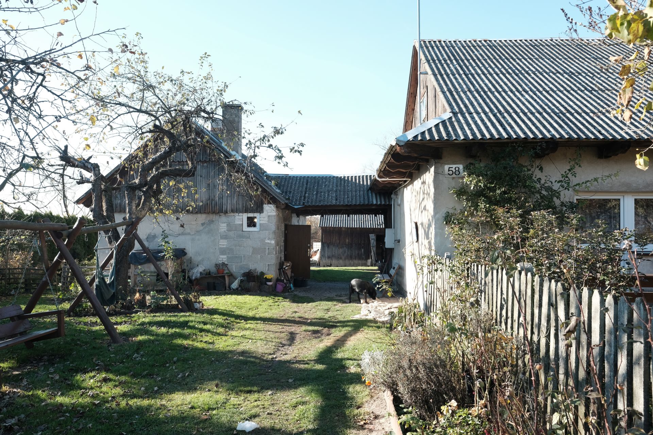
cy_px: 218
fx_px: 435
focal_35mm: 24
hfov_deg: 73.7
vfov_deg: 53.1
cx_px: 326
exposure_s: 1/125
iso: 400
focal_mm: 16
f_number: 8
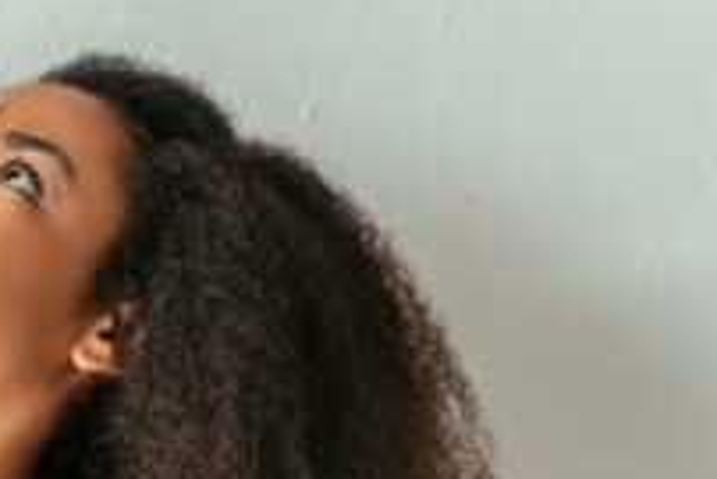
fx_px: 5042
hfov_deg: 7.9
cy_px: 232
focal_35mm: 253
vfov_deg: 5.4
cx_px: -529
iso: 400
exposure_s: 1/200
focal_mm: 50
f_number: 3.5
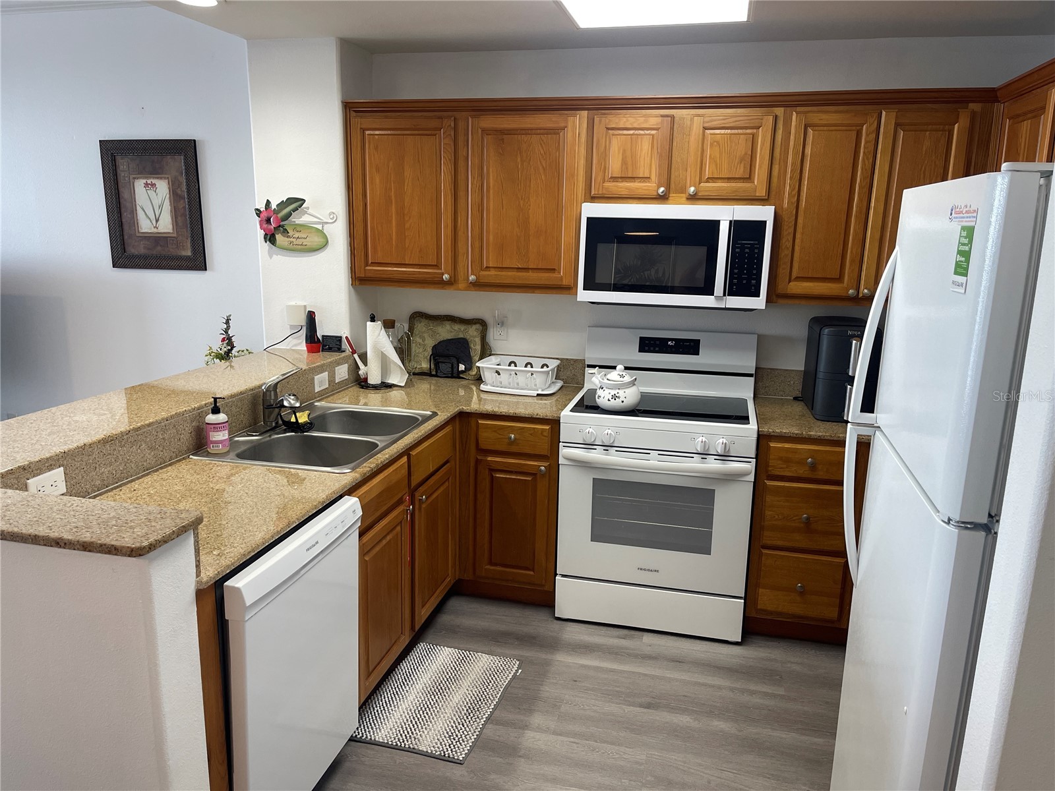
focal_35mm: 25
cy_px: 396
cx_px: 528
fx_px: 762
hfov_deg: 69.4
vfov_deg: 54.9
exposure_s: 1/120
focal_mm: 5.1
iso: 125
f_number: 1.6
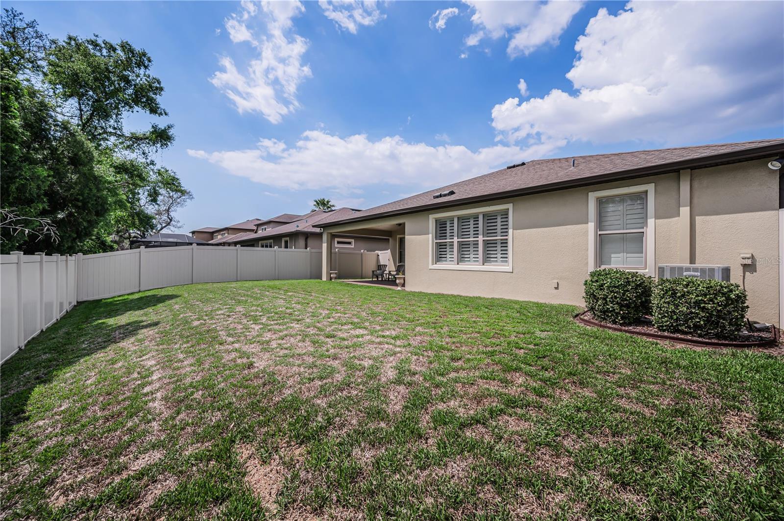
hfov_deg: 104.3
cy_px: 260
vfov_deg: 81.1
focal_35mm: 14
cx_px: 392
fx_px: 305
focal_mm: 14
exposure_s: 1/1250
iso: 250
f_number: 8
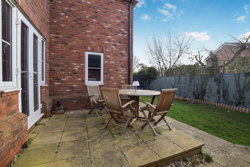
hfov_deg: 100.4
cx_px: 125
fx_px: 104
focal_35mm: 15
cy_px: 84
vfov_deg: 77.3
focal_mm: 10
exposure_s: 1/250
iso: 360
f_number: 8
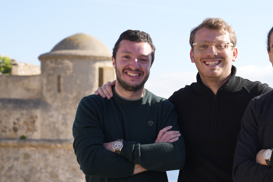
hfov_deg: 18.0
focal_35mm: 113
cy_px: 125
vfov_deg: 12.1
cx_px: 194
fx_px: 857
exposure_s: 1/400
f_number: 5
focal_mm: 70
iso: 160
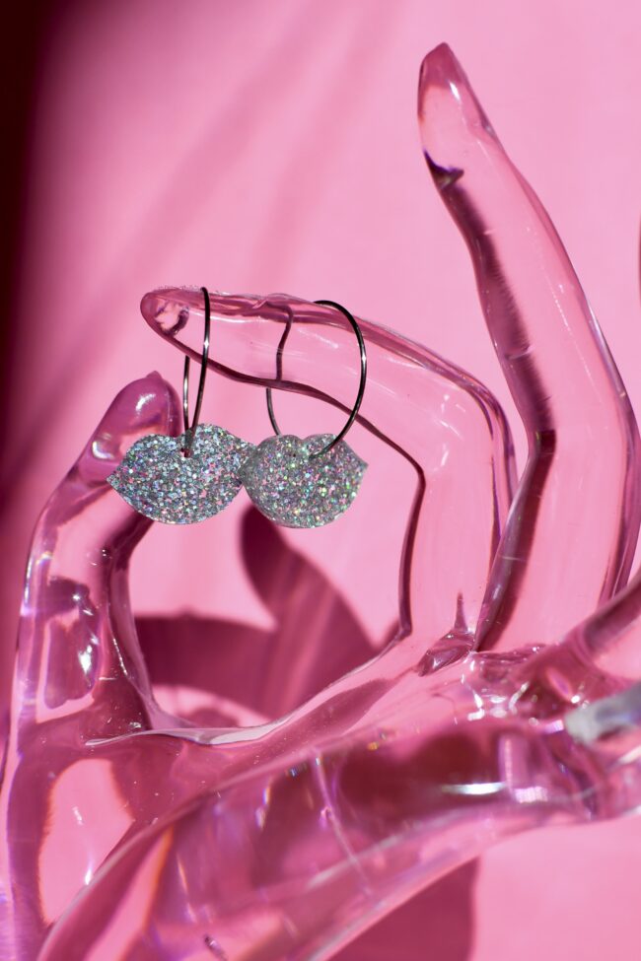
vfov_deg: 38.2
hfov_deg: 26.0
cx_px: 320
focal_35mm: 52
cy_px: 480
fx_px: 1389
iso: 200
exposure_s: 1/1000
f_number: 5
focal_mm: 35
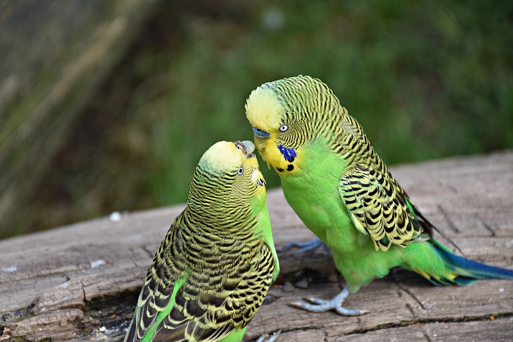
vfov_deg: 6.8
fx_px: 2893
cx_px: 253
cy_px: 172
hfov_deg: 10.1
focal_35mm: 203
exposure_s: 1/320
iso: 400
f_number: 5.6
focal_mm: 130
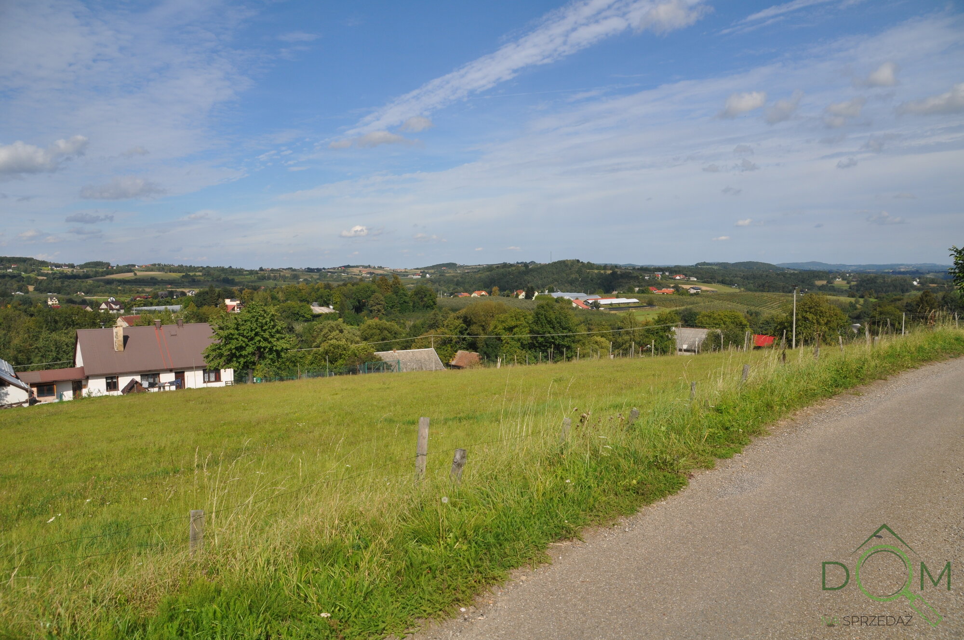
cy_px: 320
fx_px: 883
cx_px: 482
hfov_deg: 57.3
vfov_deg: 39.9
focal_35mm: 33
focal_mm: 22
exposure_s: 1/400
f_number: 10
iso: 200
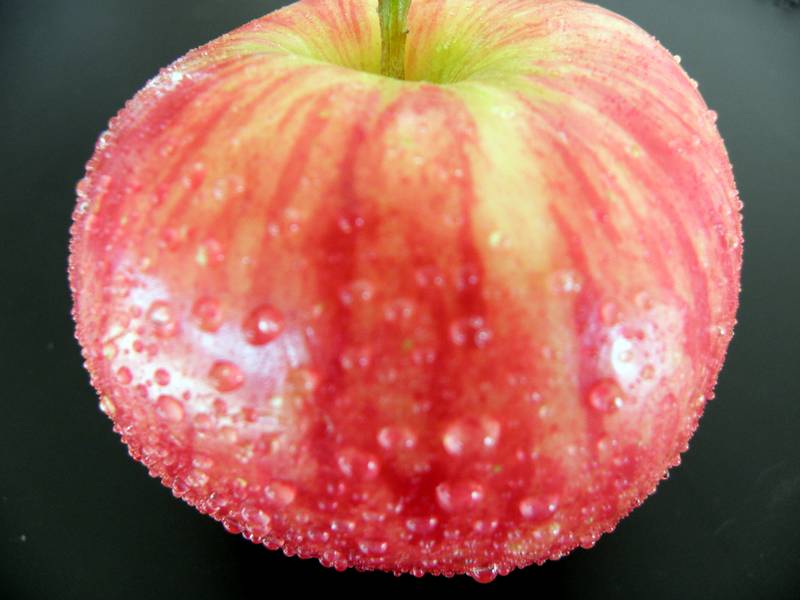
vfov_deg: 53.1
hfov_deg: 67.3
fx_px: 601
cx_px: 400
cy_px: 300
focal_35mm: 26
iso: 200
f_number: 2.8
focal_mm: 4.6
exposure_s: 1/30
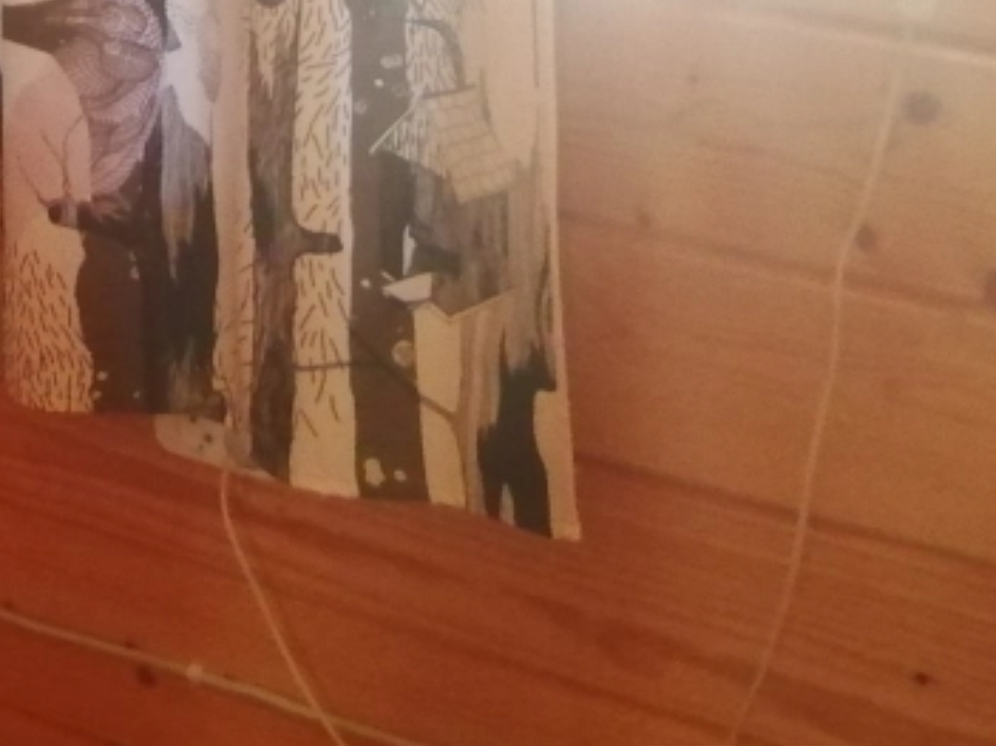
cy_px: -560
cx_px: -480
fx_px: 2675
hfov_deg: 18.7
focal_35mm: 93
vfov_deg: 14.2
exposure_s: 1/20
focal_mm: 3.64
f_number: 1.8
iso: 500
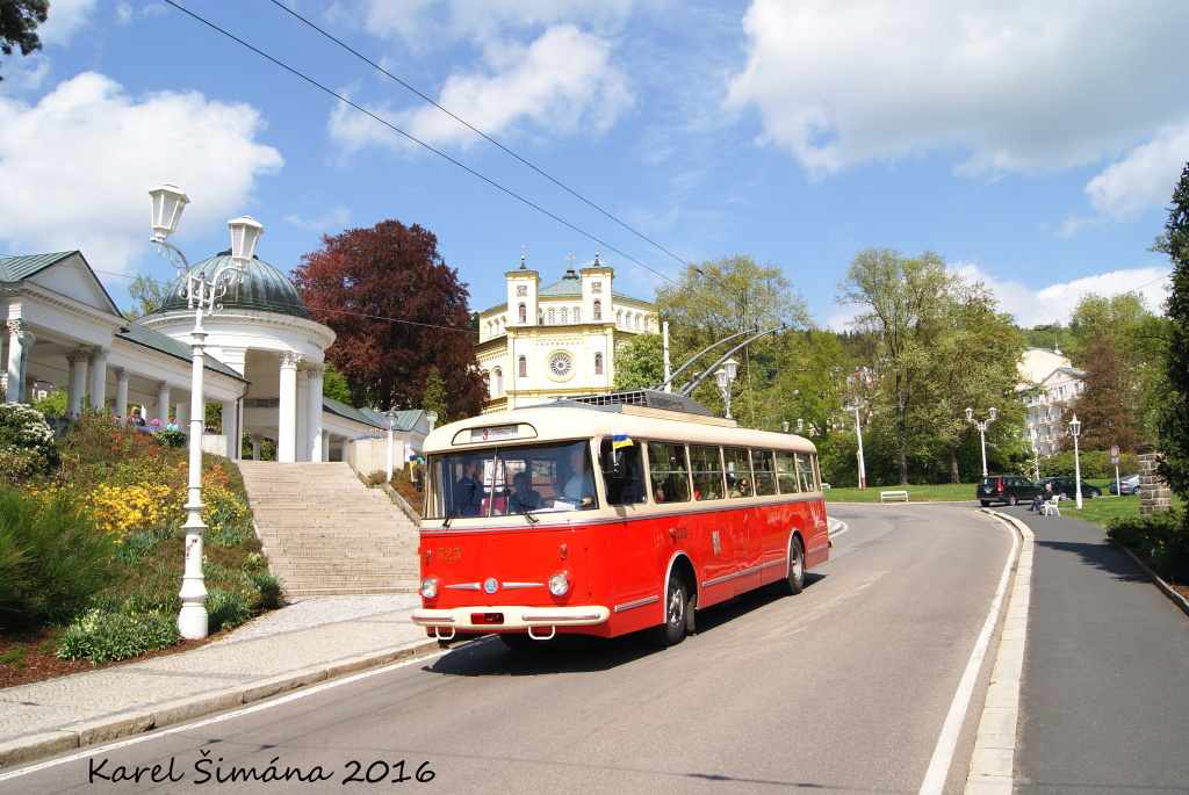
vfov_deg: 16.6
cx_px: 594
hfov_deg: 24.6
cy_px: 398
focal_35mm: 82
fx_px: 2727
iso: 200
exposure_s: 1/500
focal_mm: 55
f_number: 11
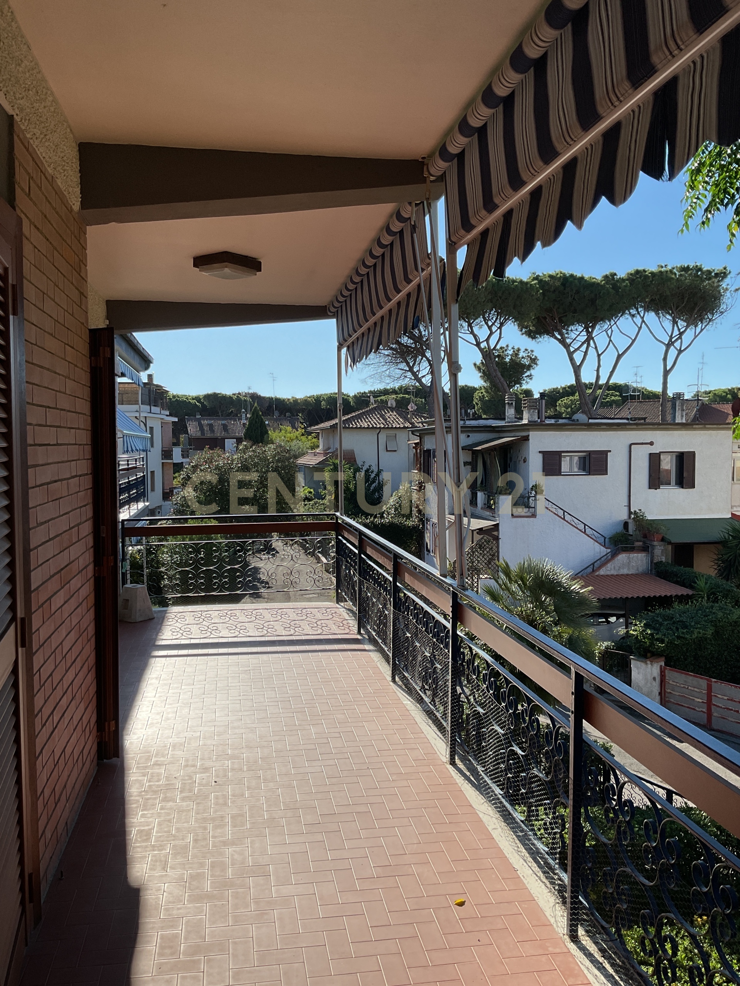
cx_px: 370
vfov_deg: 61.7
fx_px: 827
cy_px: 493
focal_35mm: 29
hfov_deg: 48.2
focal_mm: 3
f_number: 1.8
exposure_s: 1/1984
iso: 16
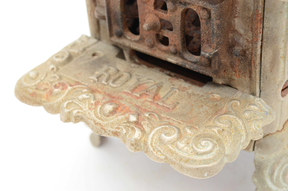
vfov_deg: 16.5
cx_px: 144
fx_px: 659
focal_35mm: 82
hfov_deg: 24.7
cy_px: 96
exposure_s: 1/60
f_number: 9
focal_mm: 55
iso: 320
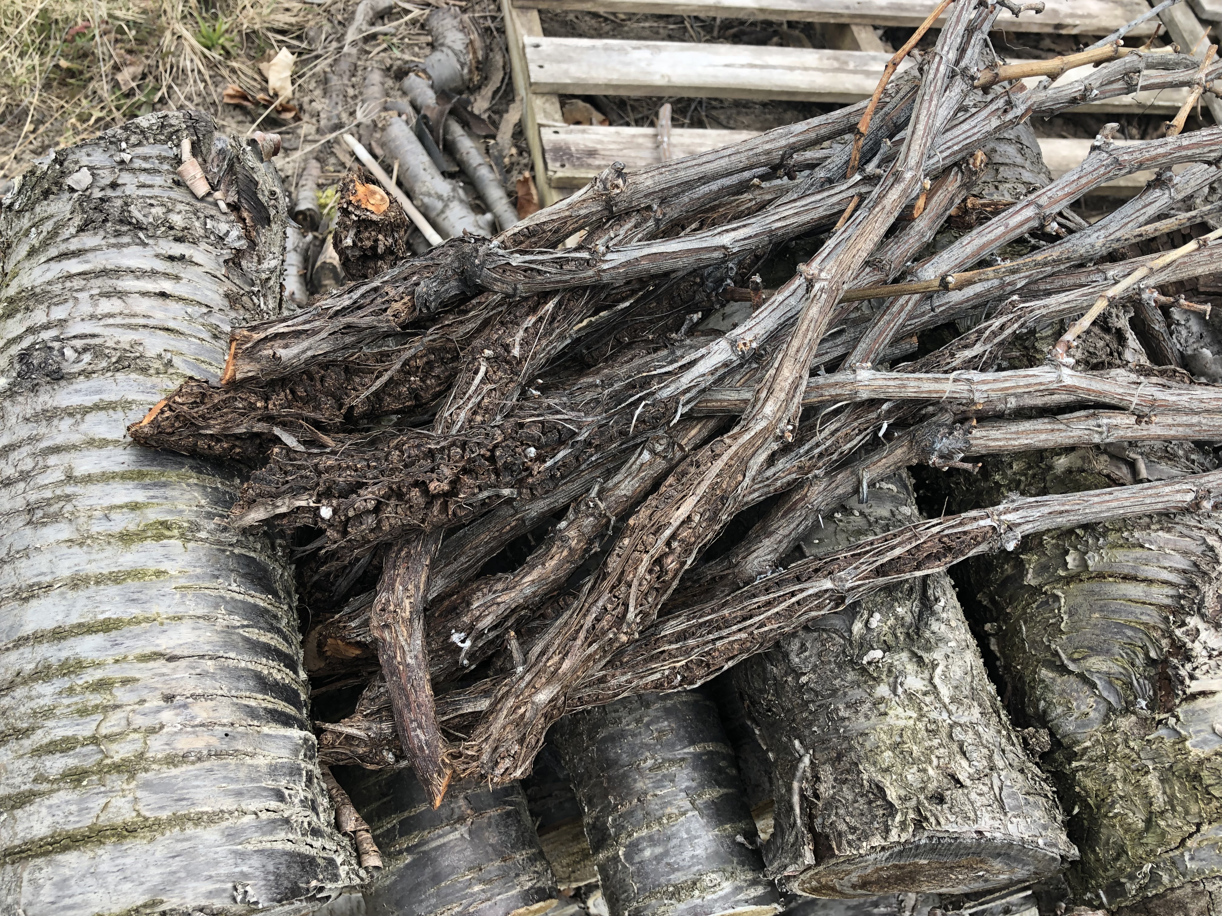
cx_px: 611
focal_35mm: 28
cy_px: 458
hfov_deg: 63.4
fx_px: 988
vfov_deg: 49.7
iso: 50
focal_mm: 3.99
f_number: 1.8
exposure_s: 1/120
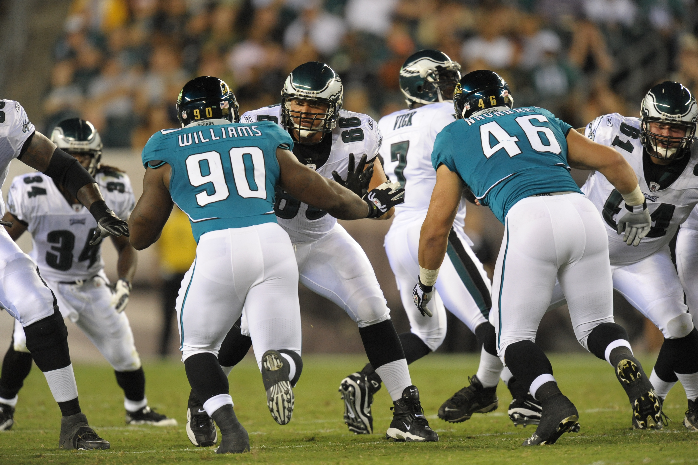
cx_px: 349
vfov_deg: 2.5
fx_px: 10657
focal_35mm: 550
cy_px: 232
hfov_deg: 3.8
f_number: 4
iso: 2500
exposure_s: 1/1000
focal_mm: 550
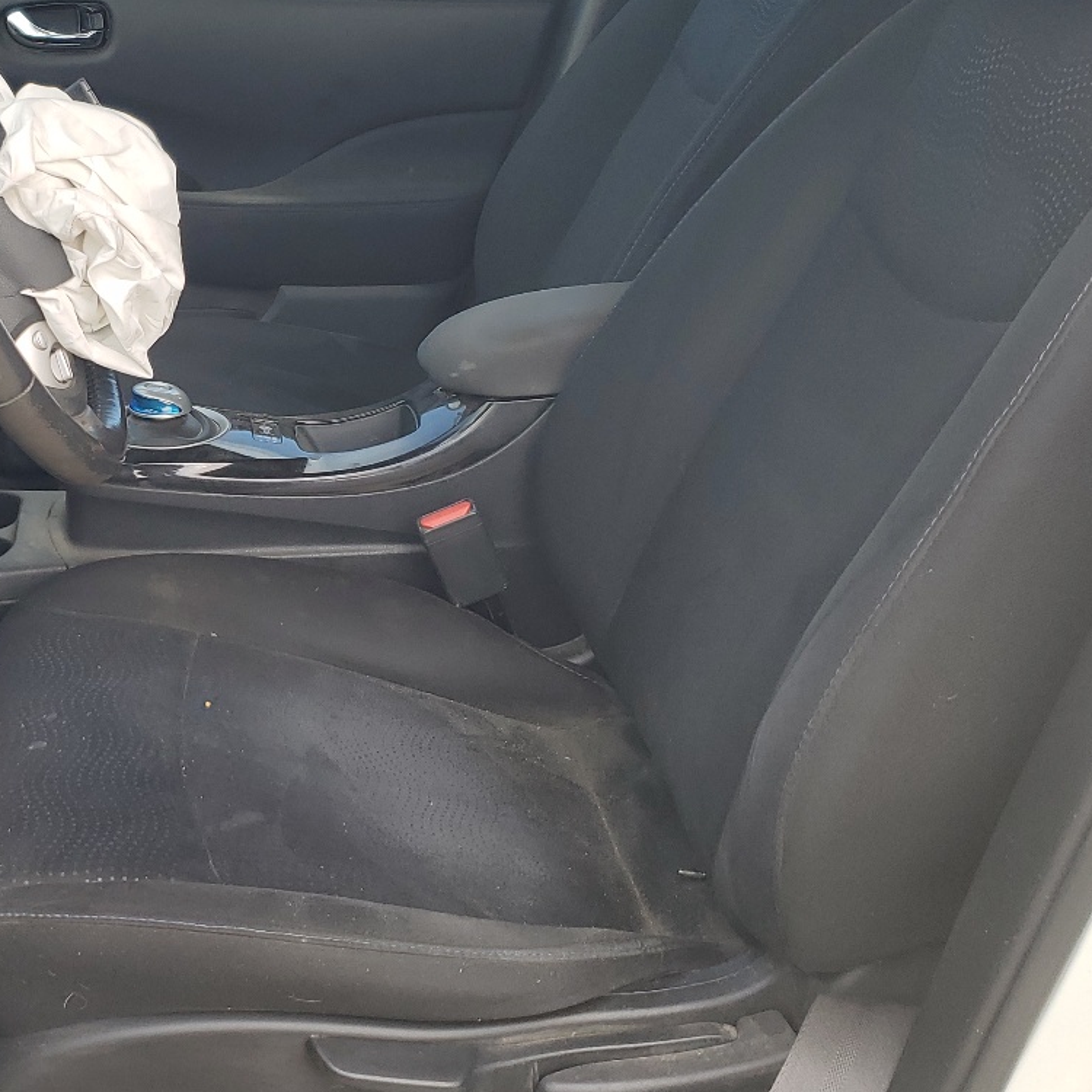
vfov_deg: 34.6
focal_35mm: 49
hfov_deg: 33.3
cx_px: 156
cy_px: 443
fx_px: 1749
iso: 50
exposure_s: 1/357
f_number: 1.5
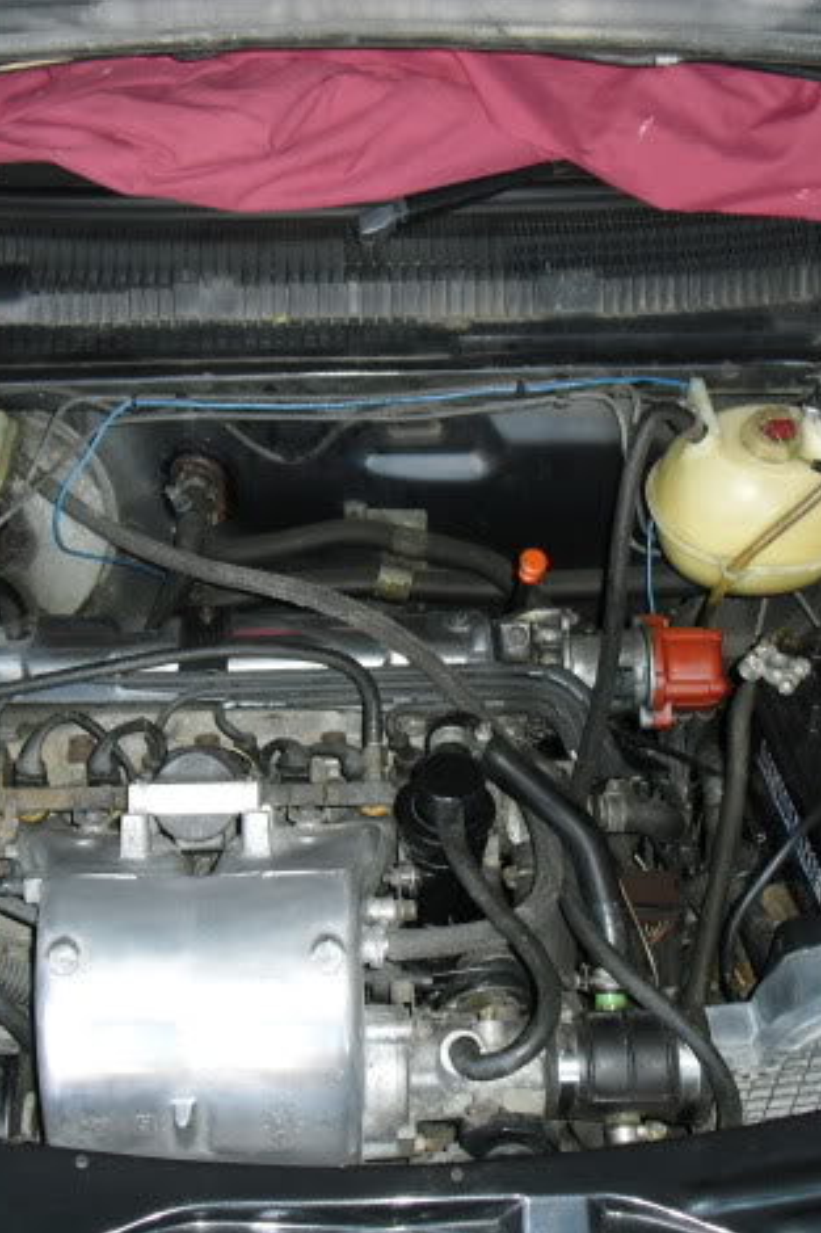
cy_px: 627
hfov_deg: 26.5
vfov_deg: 38.9
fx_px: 1746
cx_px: 386
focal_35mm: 51
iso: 200
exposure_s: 1/60
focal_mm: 6.3
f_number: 3.1
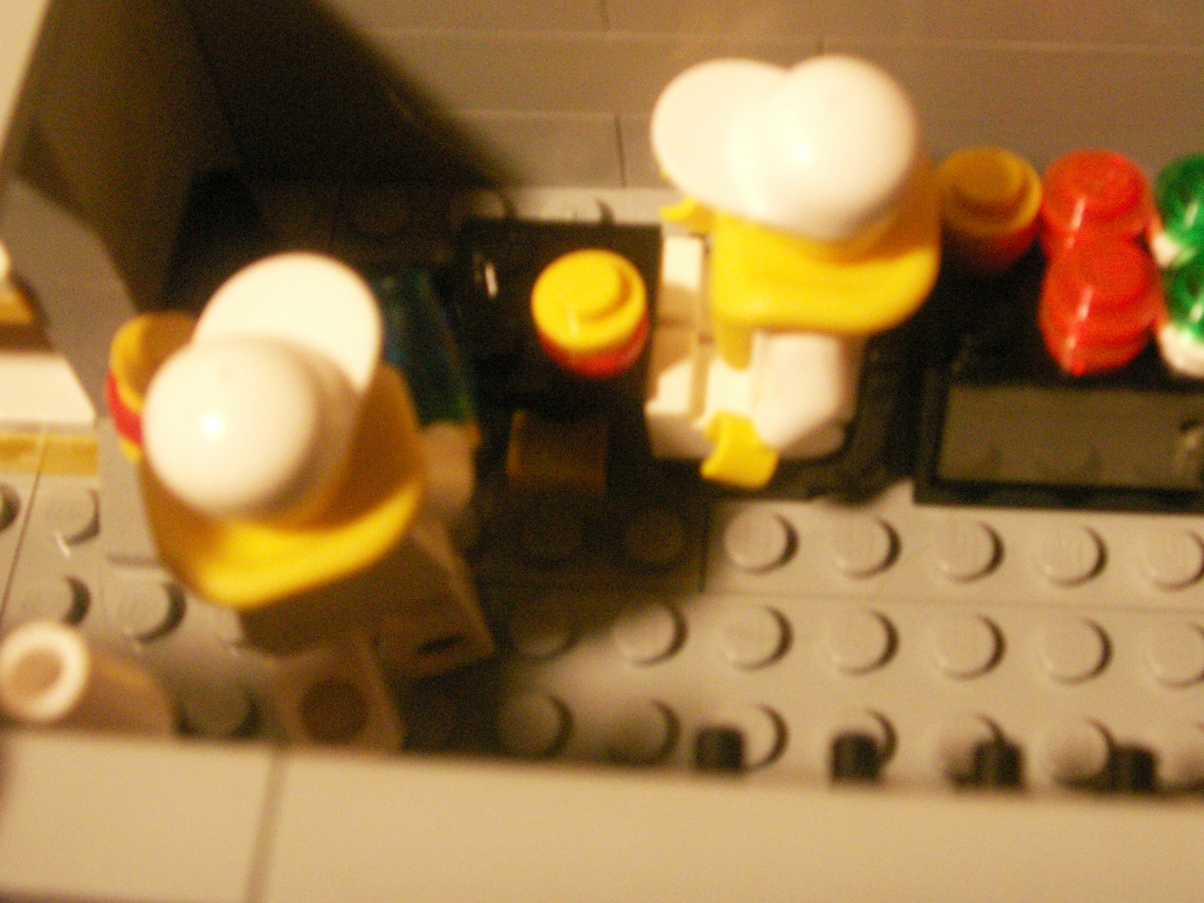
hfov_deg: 35.5
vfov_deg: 26.9
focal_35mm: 54
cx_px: 692
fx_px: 1878
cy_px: 296
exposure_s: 1/10
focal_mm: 7.7
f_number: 3.5
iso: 160
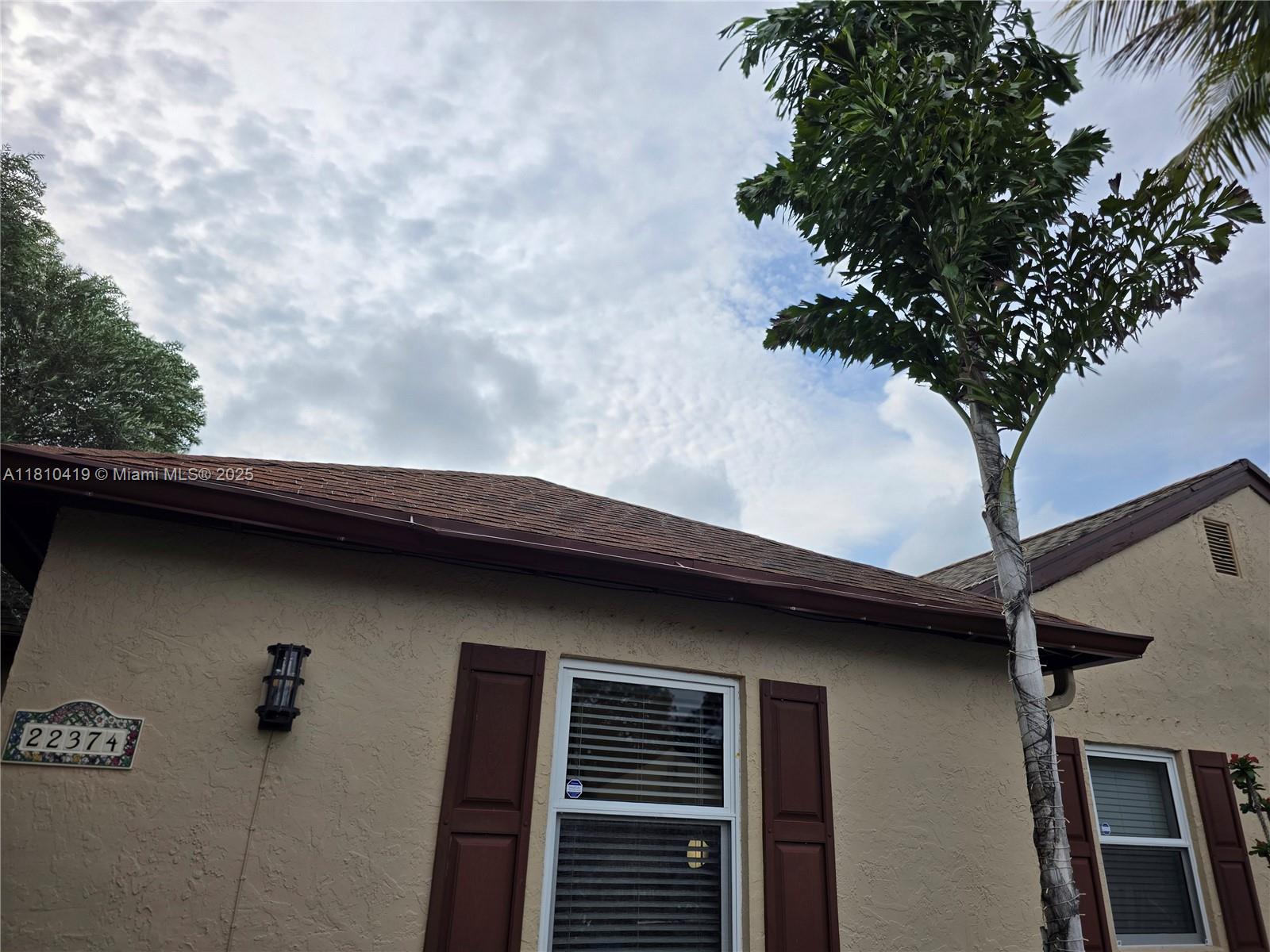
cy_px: 476
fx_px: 844
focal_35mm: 23
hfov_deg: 73.9
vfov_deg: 58.9
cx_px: 635
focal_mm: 6.3
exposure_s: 1/907
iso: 12
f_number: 1.7
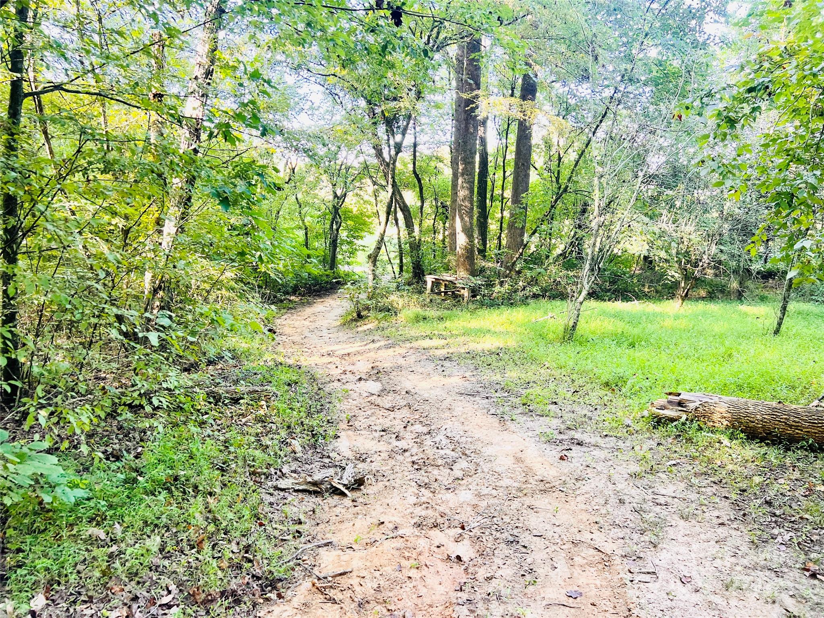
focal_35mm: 26
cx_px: 412
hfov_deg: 67.3
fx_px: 619
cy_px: 309
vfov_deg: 53.1
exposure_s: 1/102
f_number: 1.5
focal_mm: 5.7
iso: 125
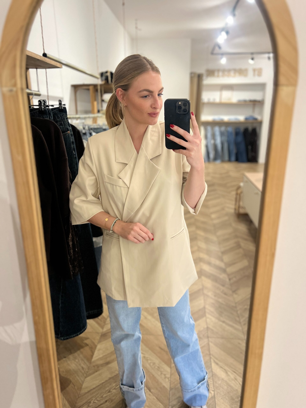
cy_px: 204
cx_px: 153
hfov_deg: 53.1
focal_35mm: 26
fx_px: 306
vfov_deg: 67.3
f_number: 1.5
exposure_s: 1/50
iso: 250
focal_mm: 5.7
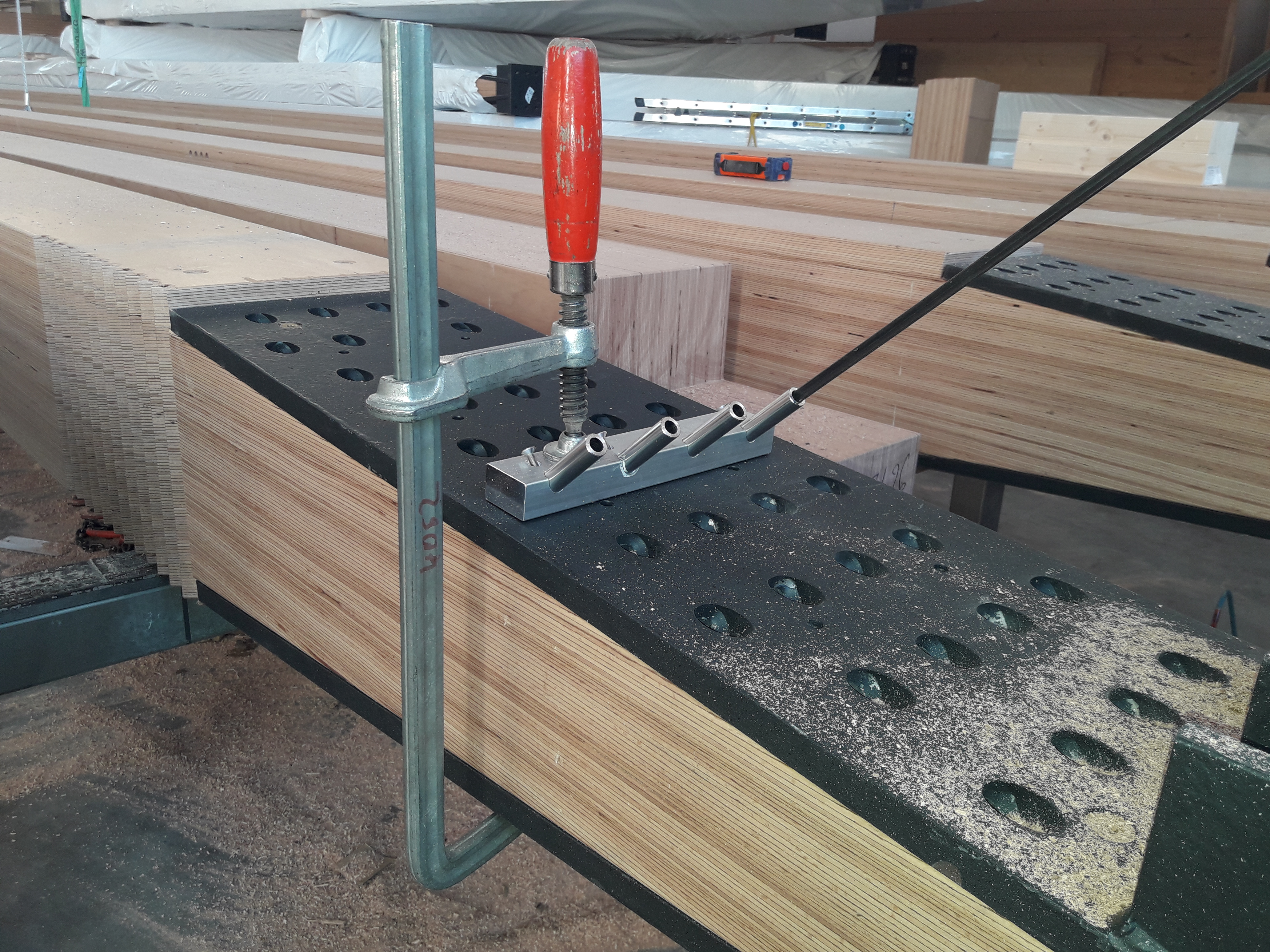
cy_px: 476
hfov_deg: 63.4
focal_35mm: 28
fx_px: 1027
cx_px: 635
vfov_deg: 49.7
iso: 40
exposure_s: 1/33
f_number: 1.9
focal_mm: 3.7
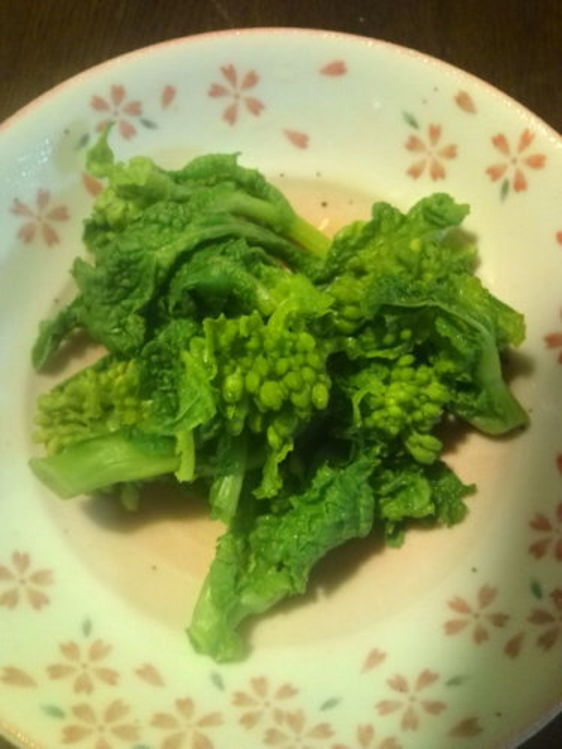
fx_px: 693
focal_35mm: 32
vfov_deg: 56.8
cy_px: 374
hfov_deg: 44.2
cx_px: 281
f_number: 2.8
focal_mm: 3.3
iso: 102
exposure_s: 1/5.13
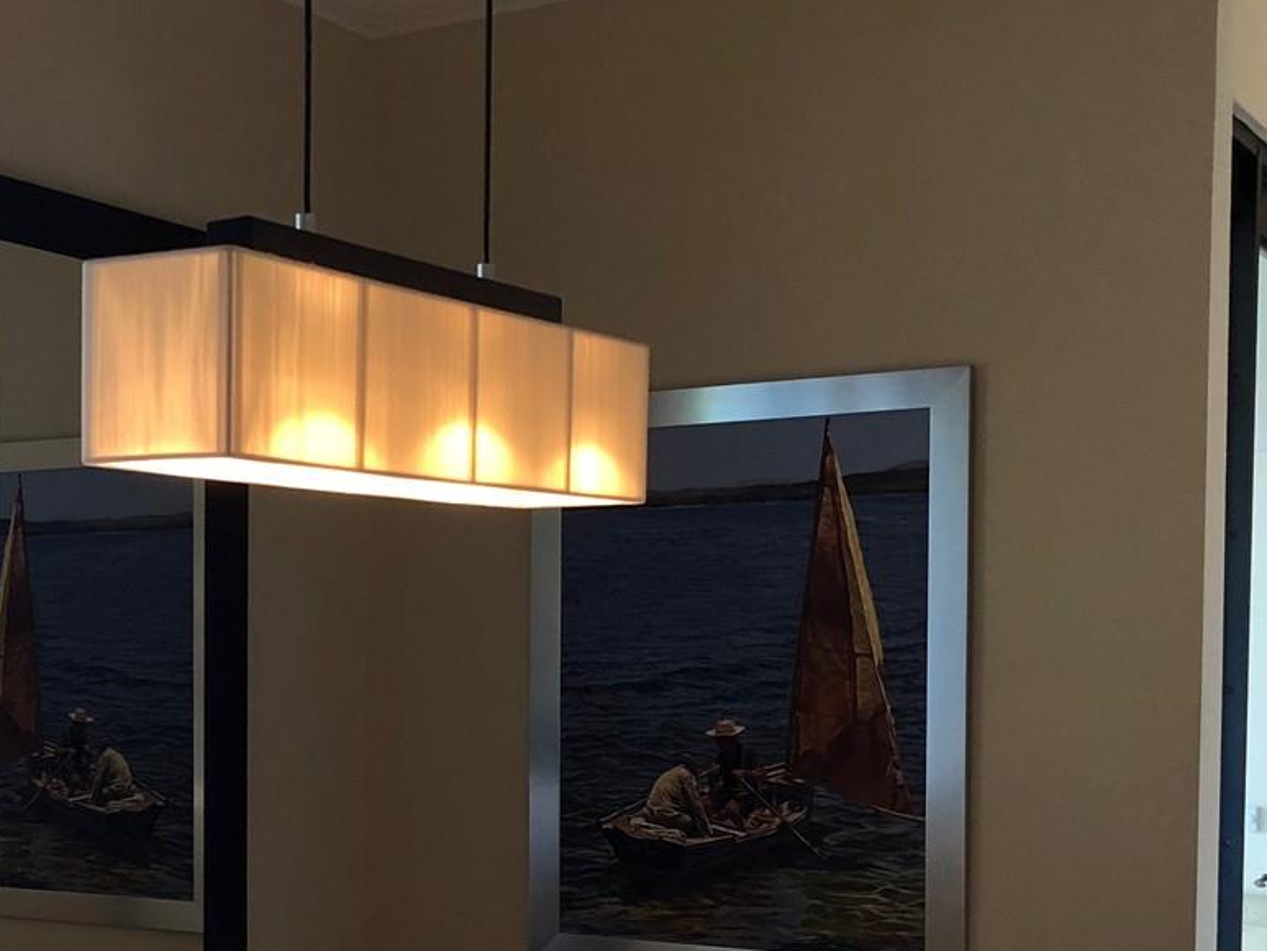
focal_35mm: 60
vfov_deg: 24.0
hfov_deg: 31.4
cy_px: 762
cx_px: 254
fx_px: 2196
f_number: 1.8
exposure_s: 1/15
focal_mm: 3.99
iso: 40
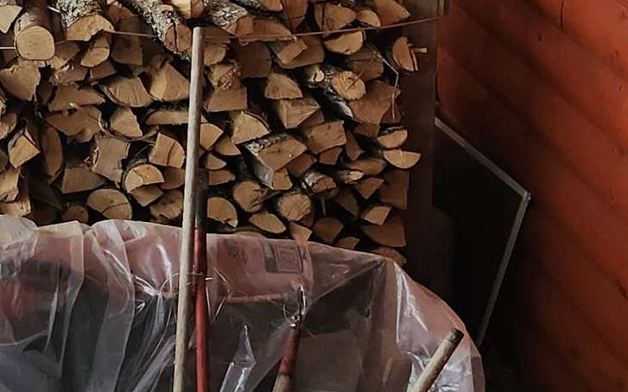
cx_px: -360
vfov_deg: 12.1
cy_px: -184
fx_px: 1762
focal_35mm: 103
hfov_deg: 17.7
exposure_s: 1/120
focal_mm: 5.54
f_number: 1.8
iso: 250
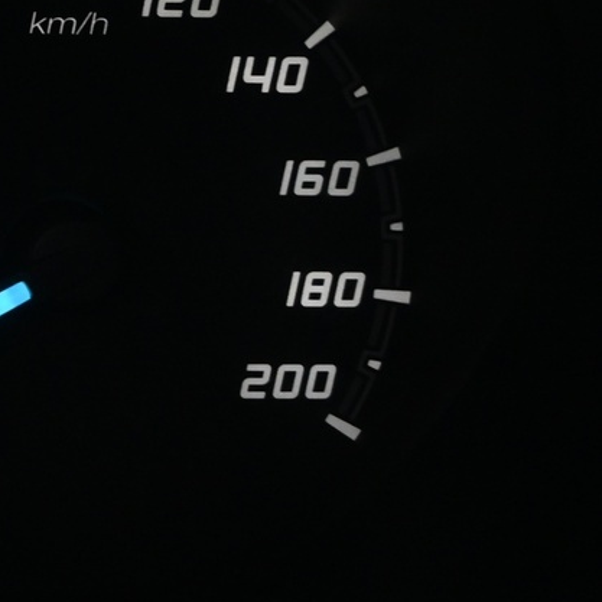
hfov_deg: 13.8
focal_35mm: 109
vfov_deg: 16.0
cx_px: -566
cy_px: 211
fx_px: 2145
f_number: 4.5
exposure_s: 1/20
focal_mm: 22
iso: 1600
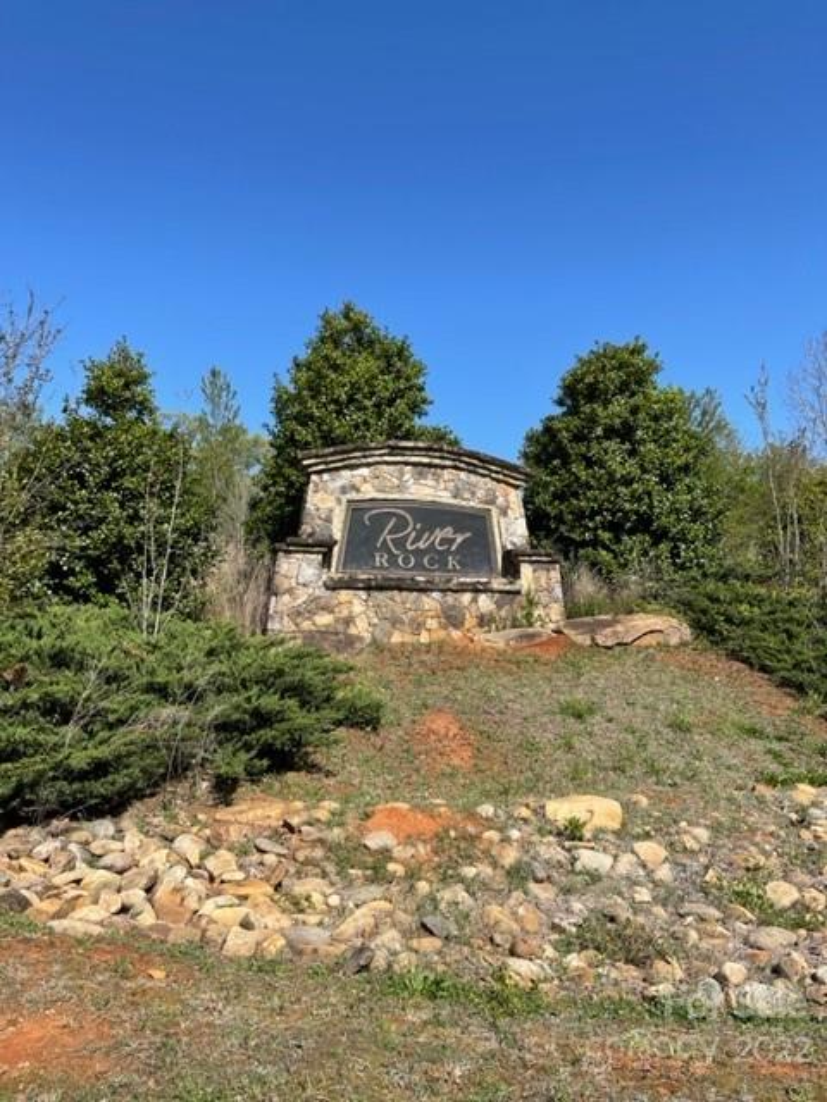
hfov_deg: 53.1
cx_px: 414
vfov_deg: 67.3
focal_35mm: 26
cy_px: 551
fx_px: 828
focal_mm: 5.1
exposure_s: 1/2924
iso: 32
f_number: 1.6
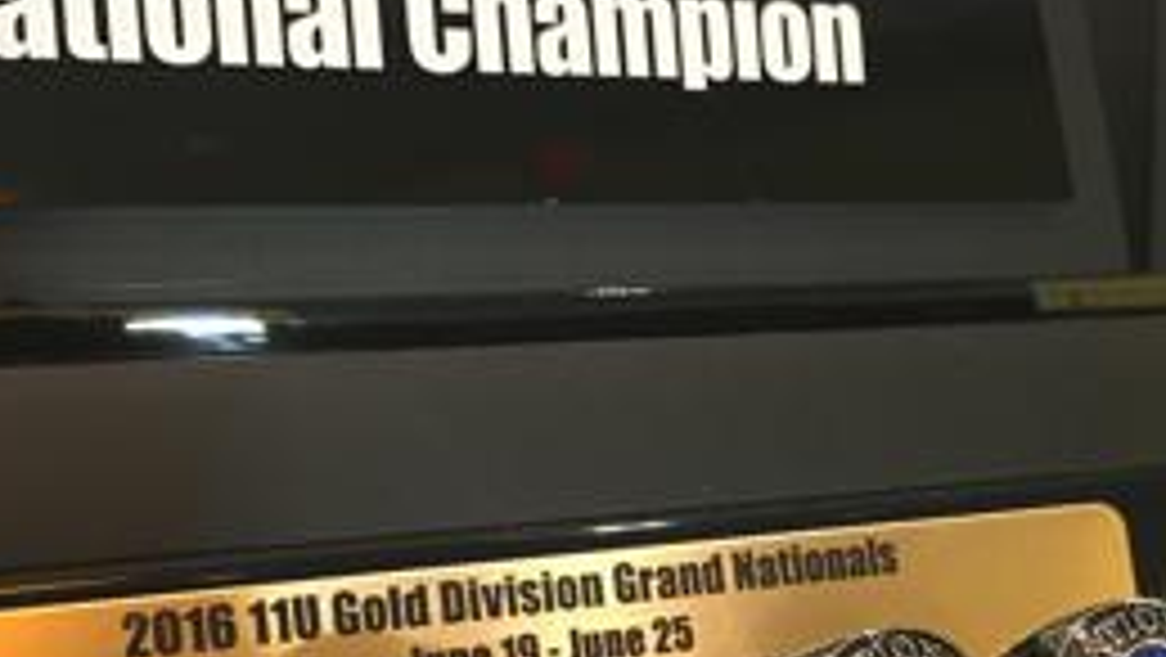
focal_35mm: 67
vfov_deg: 18.0
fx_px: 2073
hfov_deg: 31.1
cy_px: 441
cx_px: 824
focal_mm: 4.15
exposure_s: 1/20
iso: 200
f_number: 2.2
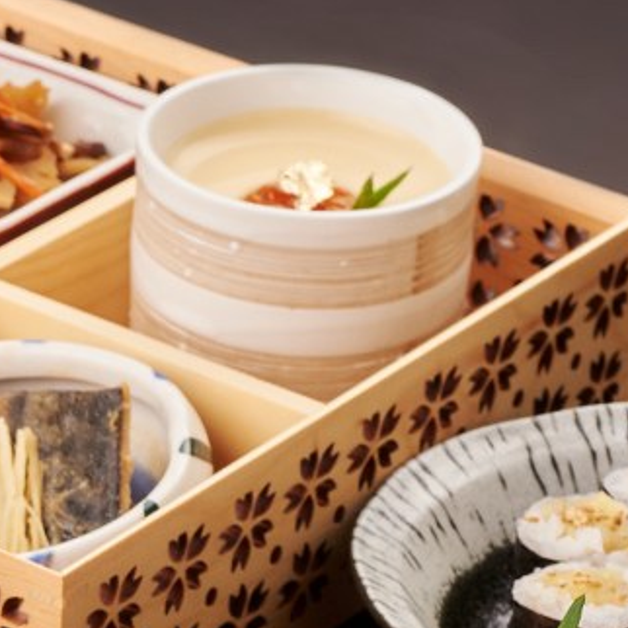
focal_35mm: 249
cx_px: -204
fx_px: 5111
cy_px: 829
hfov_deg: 7.0
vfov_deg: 7.0
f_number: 14
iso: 1000
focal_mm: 60
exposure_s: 1/125
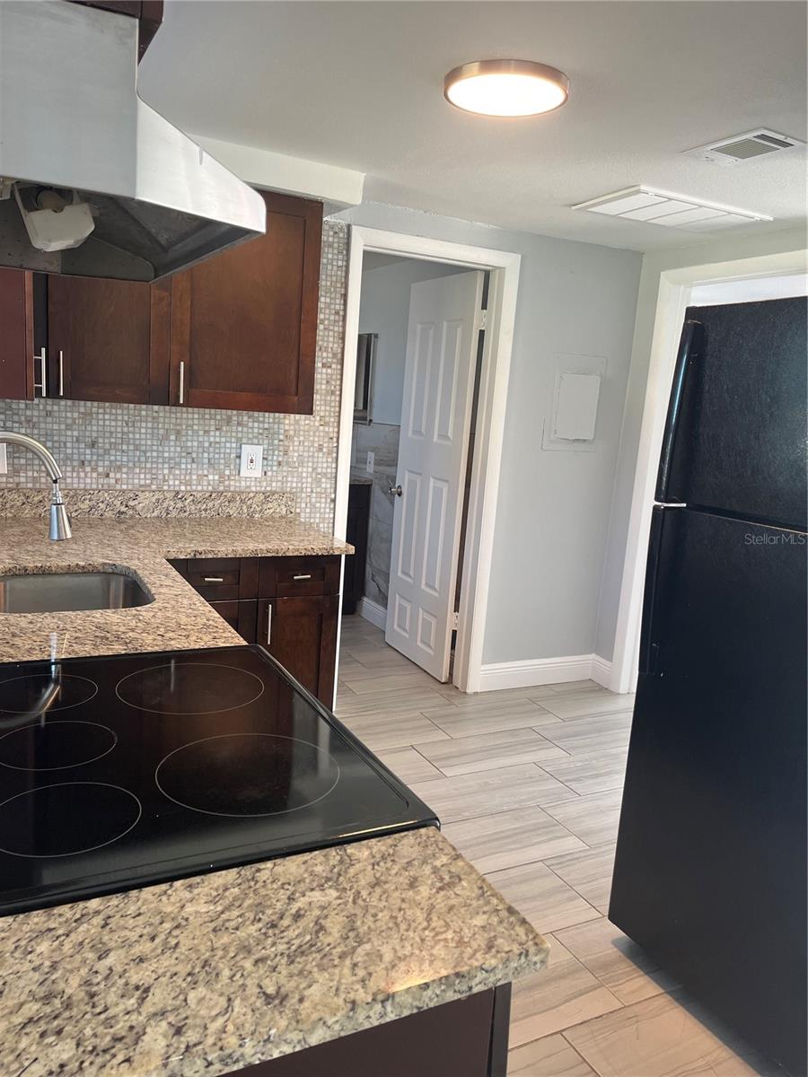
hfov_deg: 53.1
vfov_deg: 67.3
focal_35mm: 26
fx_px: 809
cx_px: 404
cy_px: 538
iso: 125
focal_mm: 5.1
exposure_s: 1/120
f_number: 1.6
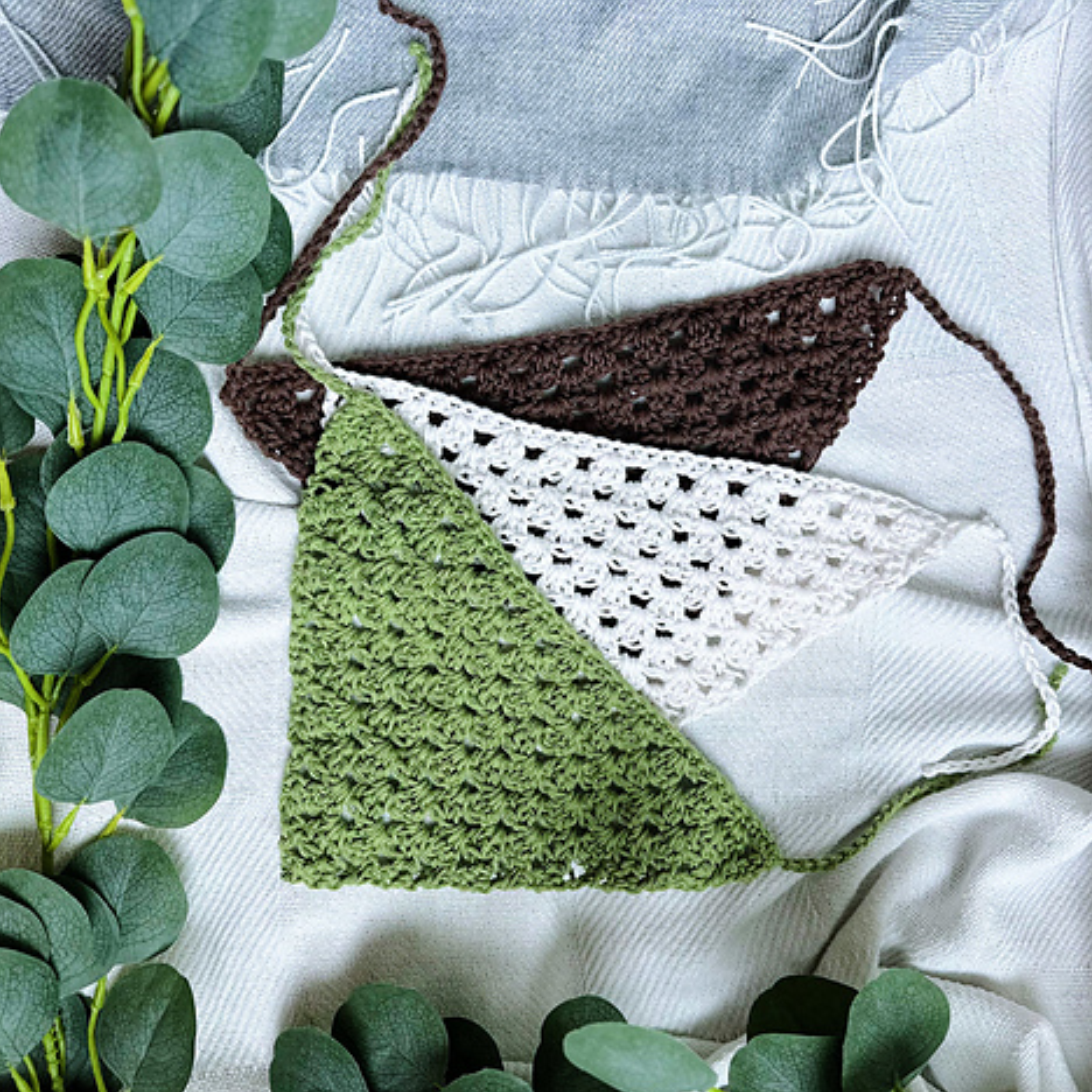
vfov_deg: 55.6
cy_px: 558
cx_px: 616
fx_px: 1035
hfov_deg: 55.5
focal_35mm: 29
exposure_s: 1/120
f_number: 1.78
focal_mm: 6.86
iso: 100
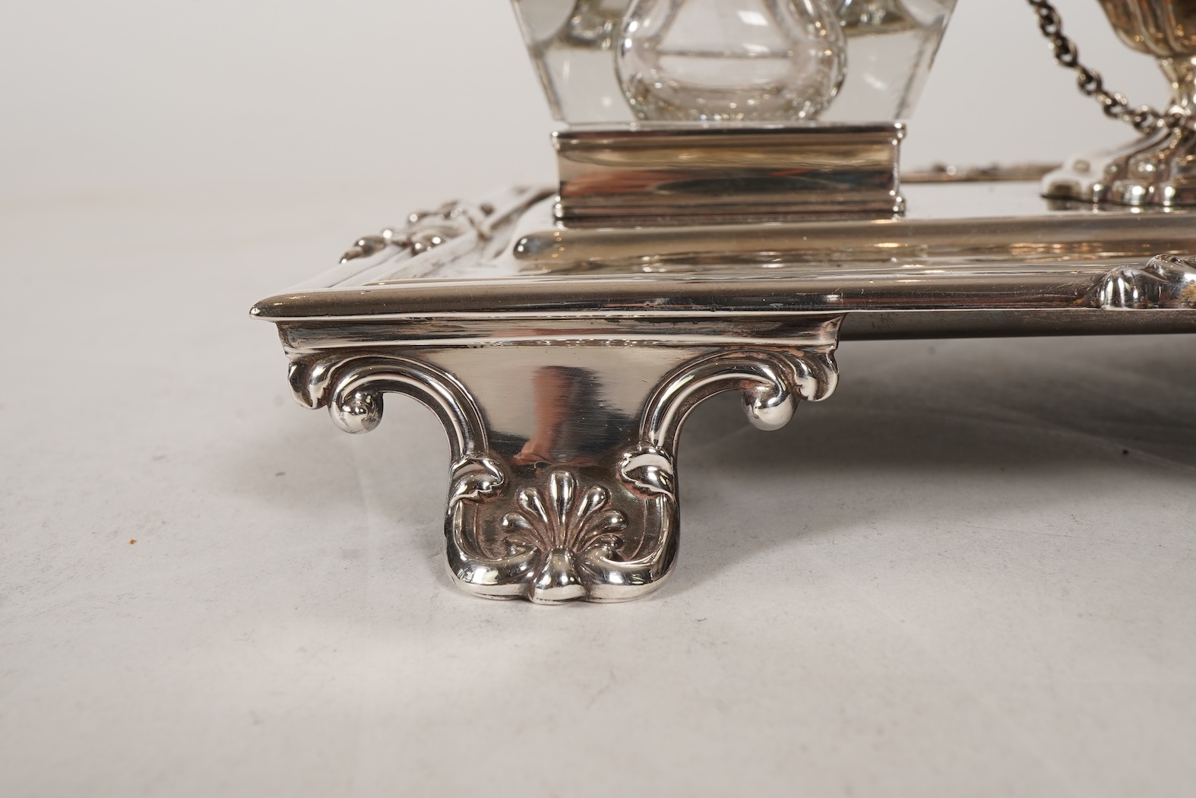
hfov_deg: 43.6
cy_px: 399
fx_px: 1495
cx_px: 598
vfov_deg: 29.9
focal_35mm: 45
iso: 320
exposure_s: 1/125
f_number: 22
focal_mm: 30
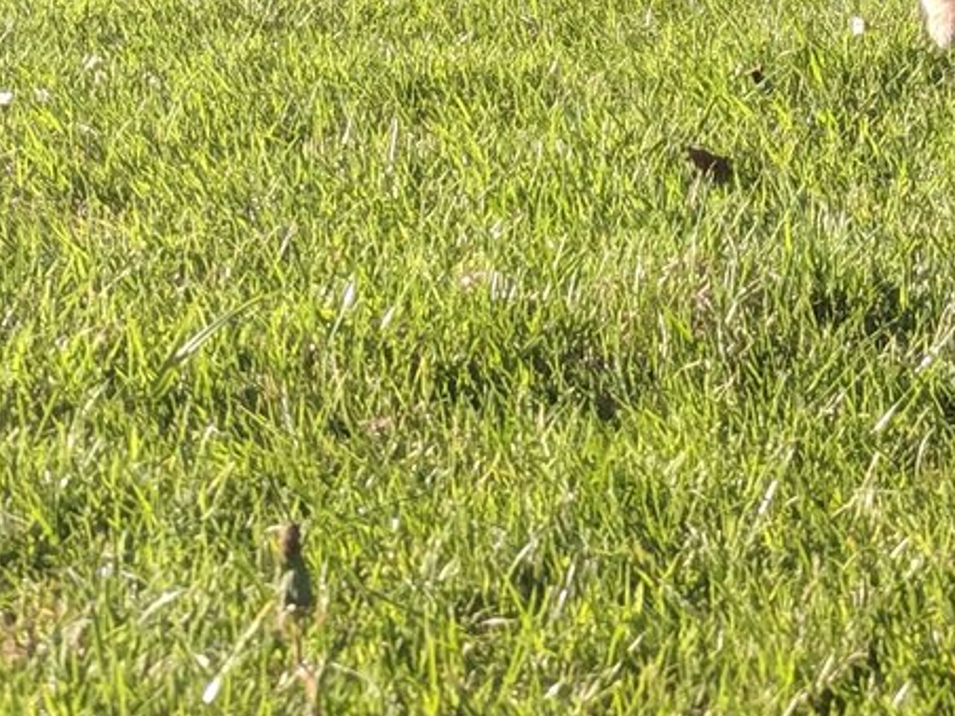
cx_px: 754
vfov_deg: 12.2
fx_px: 3173
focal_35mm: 115
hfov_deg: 17.0
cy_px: -370
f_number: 2
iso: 51
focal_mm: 4.67
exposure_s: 1/861
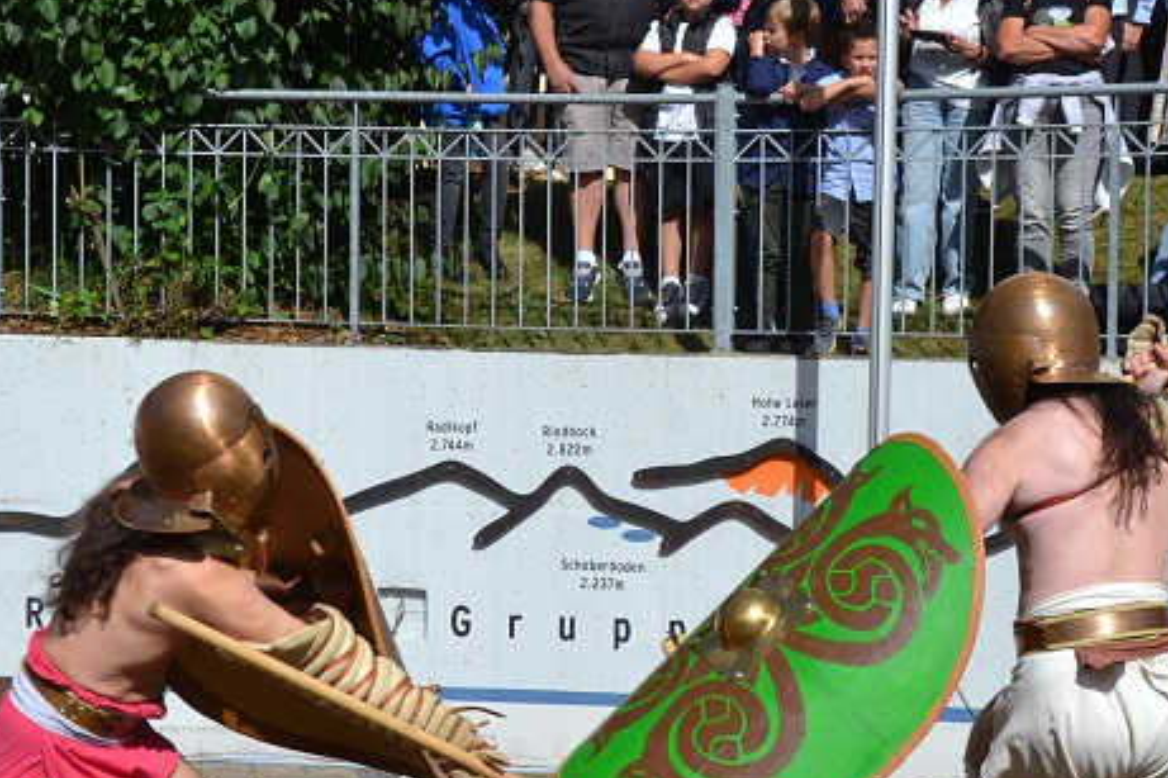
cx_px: 540
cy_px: 498
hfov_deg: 22.6
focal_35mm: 90
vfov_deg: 15.2
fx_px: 2919
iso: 100
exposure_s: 1/320
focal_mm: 30
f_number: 9
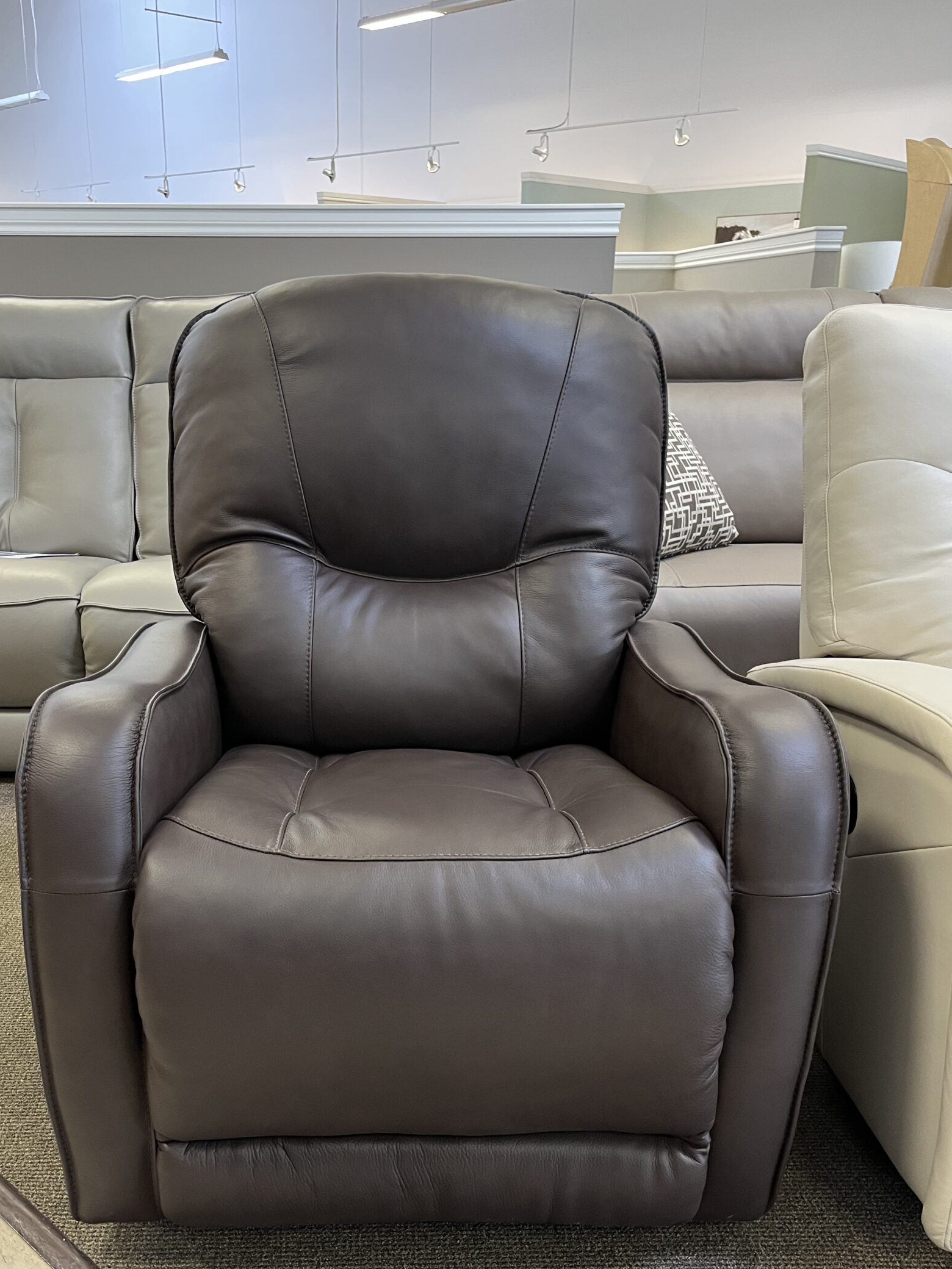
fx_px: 1173
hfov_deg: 44.0
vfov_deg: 56.4
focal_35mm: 32
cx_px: 392
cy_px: 764
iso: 200
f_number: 1.6
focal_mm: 5.1
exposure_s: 1/60
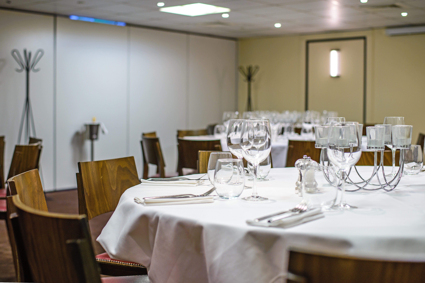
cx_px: 212
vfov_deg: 27.0
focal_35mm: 50
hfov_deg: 39.6
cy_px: 142
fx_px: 590
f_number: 2.8
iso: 200
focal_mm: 50
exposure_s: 1/50
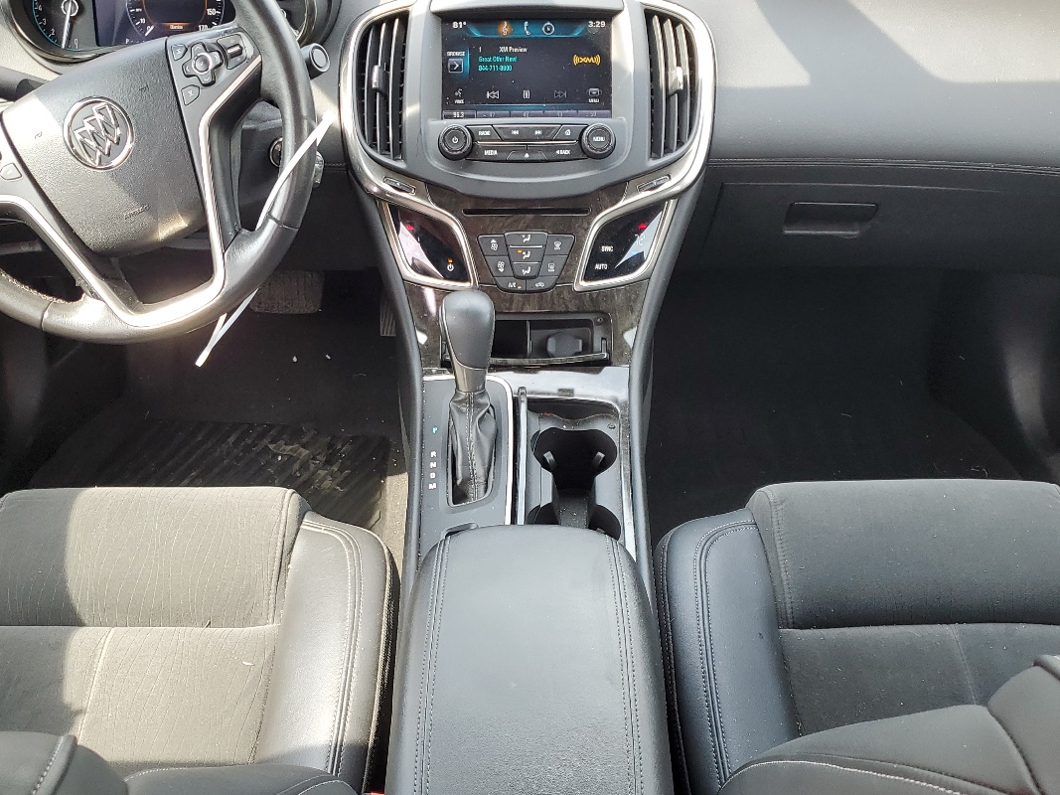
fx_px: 1194
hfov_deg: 47.8
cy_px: 478
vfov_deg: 36.7
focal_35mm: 39
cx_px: 492
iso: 50
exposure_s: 1/133
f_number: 1.5
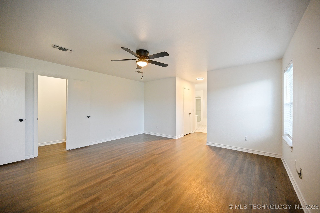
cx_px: 160
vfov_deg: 81.1
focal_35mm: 14
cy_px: 106
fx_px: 124
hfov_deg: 104.3
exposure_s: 1/100
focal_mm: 14
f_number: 4
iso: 640
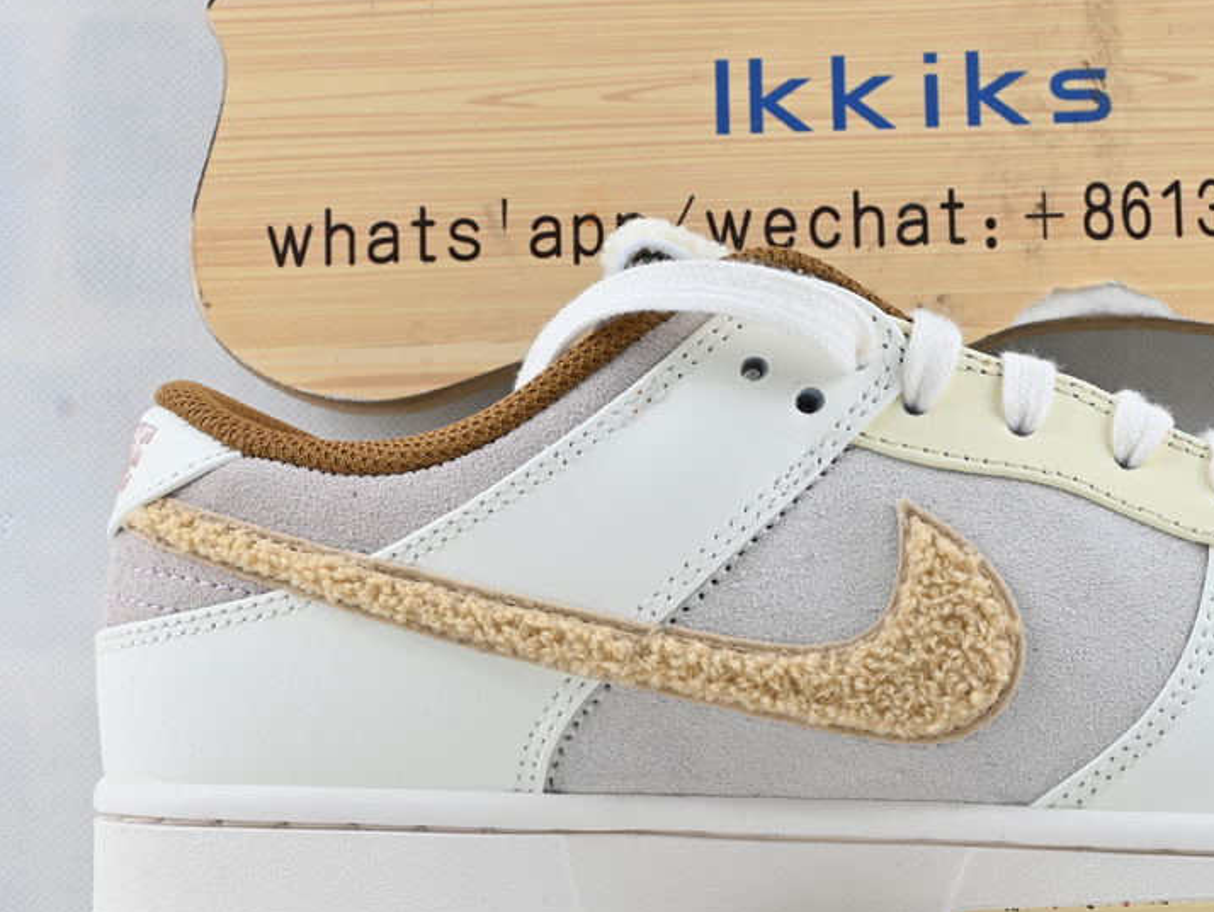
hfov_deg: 22.8
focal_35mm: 85
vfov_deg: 17.4
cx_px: 964
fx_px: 2975
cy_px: 594
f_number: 10
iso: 100
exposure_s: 1/13
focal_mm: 35
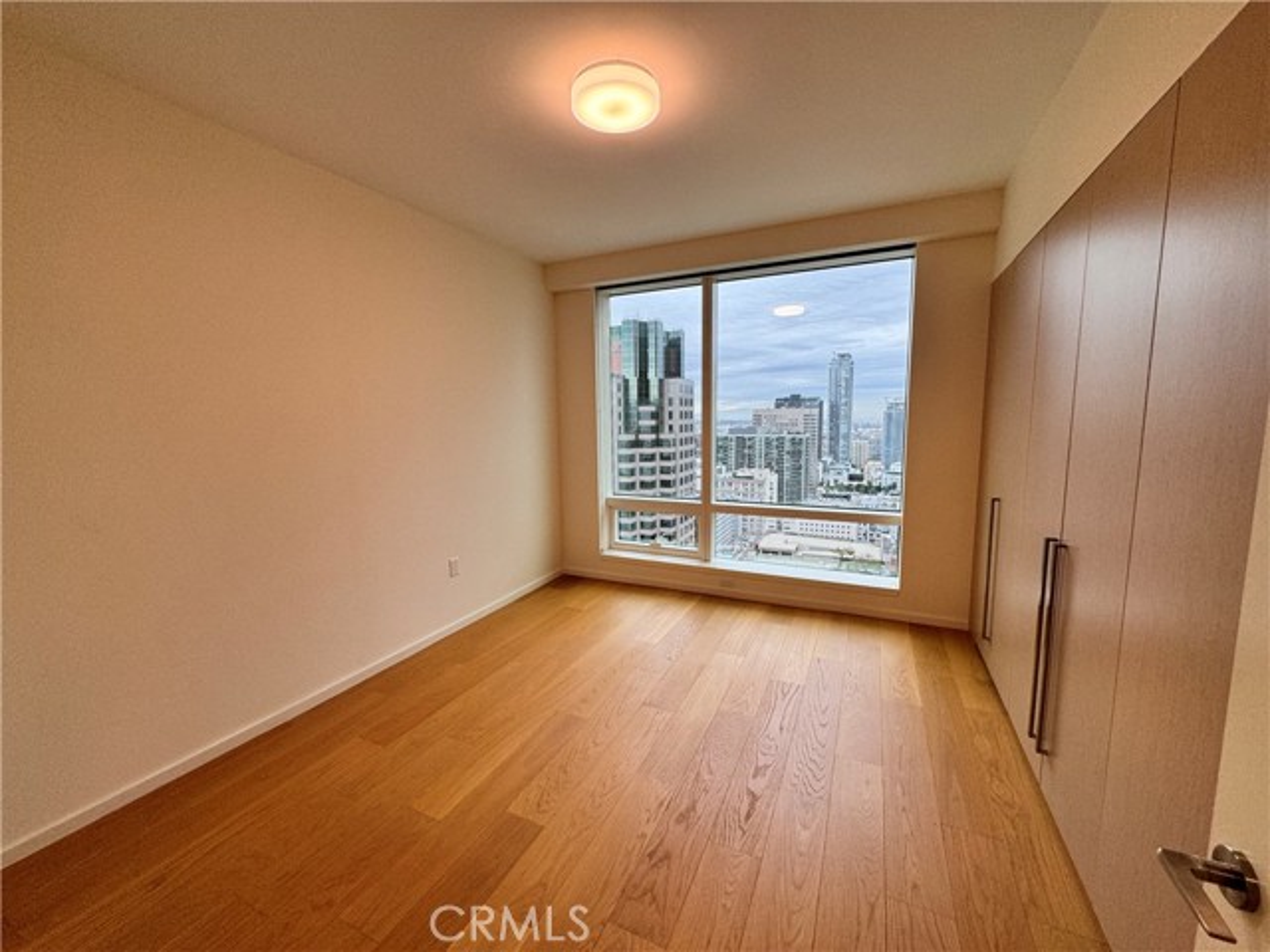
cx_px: 635
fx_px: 514
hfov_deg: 102.1
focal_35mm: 14
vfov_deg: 85.7
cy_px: 476
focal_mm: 2.22
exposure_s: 1/120
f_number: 2.2
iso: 80
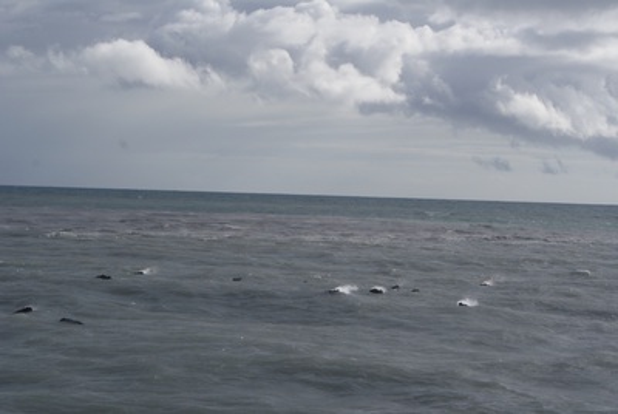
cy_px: 207
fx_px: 1805
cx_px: 309
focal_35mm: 105
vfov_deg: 13.1
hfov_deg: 19.4
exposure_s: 1/250
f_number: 13
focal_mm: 70
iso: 100
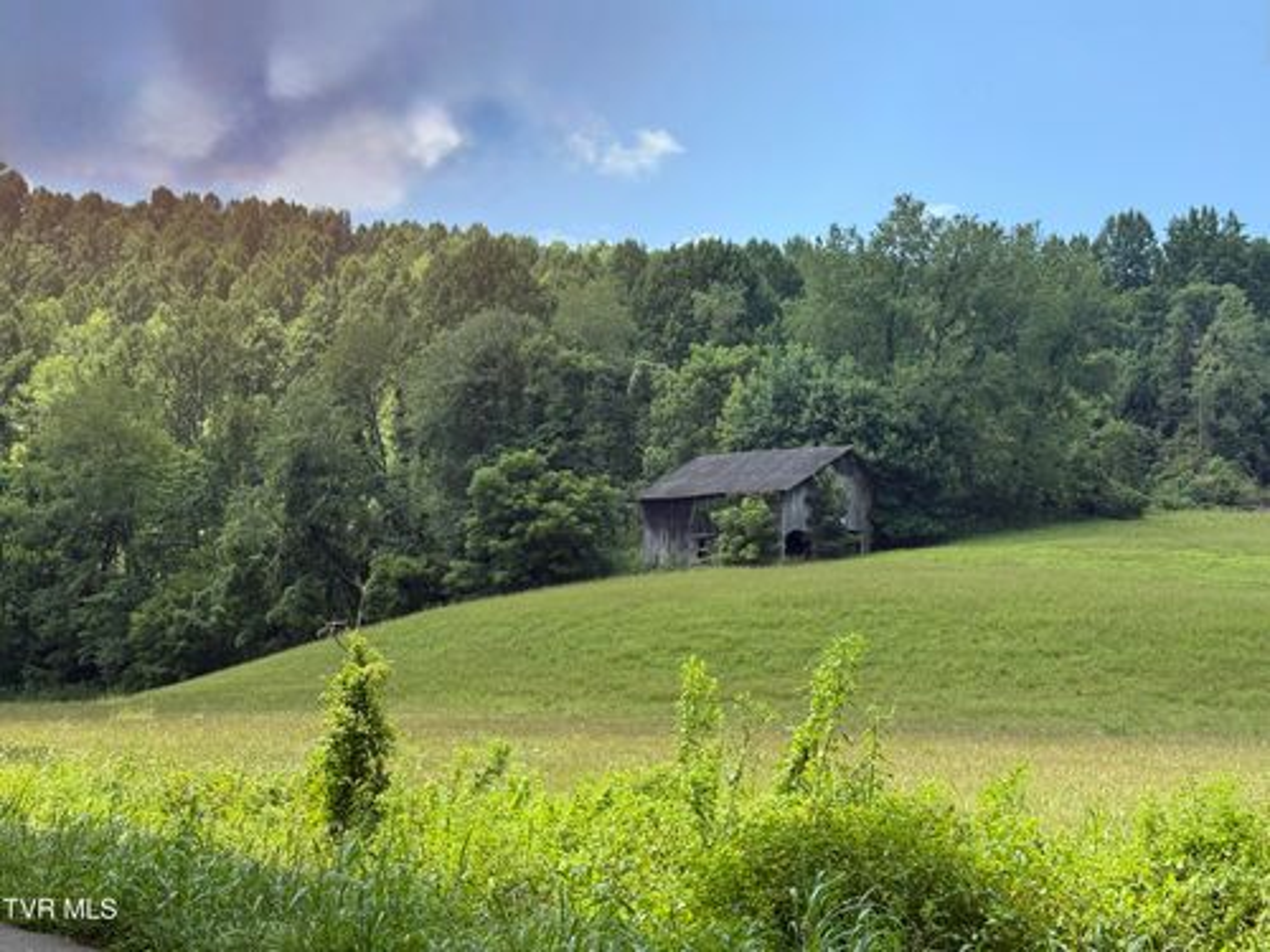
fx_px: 1761
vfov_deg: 30.3
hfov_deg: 39.7
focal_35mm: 48
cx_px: 635
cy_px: 476
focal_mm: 6.76
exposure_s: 1/1795
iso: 80
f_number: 1.78
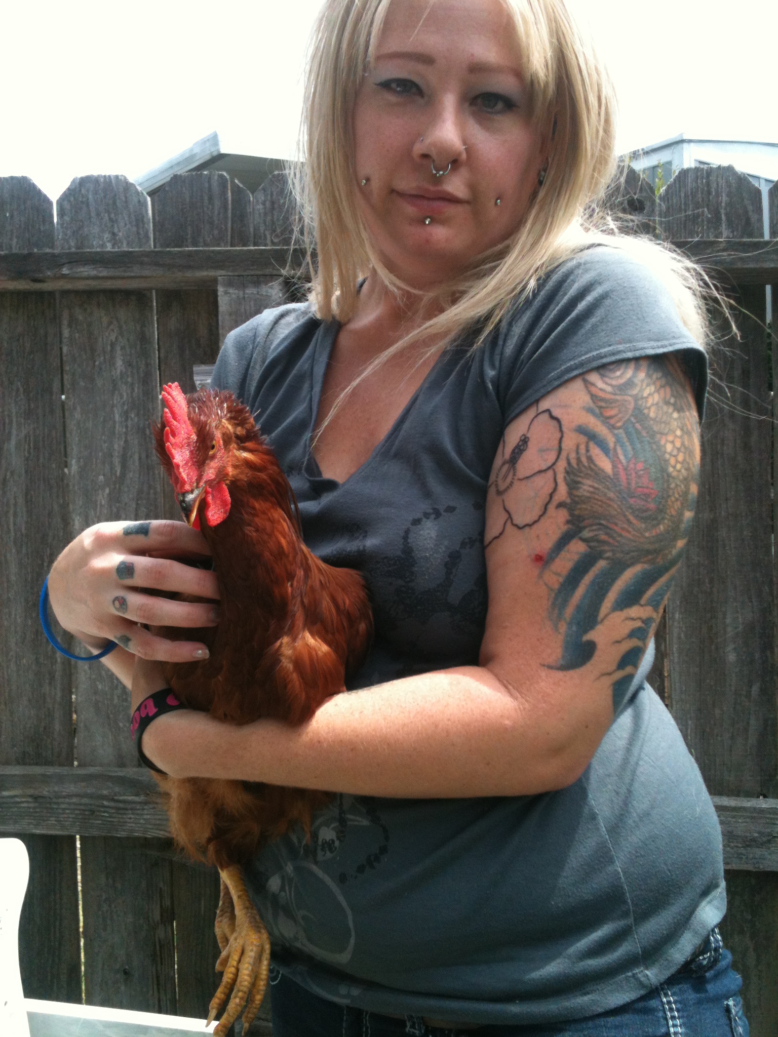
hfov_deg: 40.7
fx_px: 1049
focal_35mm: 35
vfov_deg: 52.6
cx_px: 389
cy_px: 518
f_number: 2.8
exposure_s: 1/390
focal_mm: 3.85
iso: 64
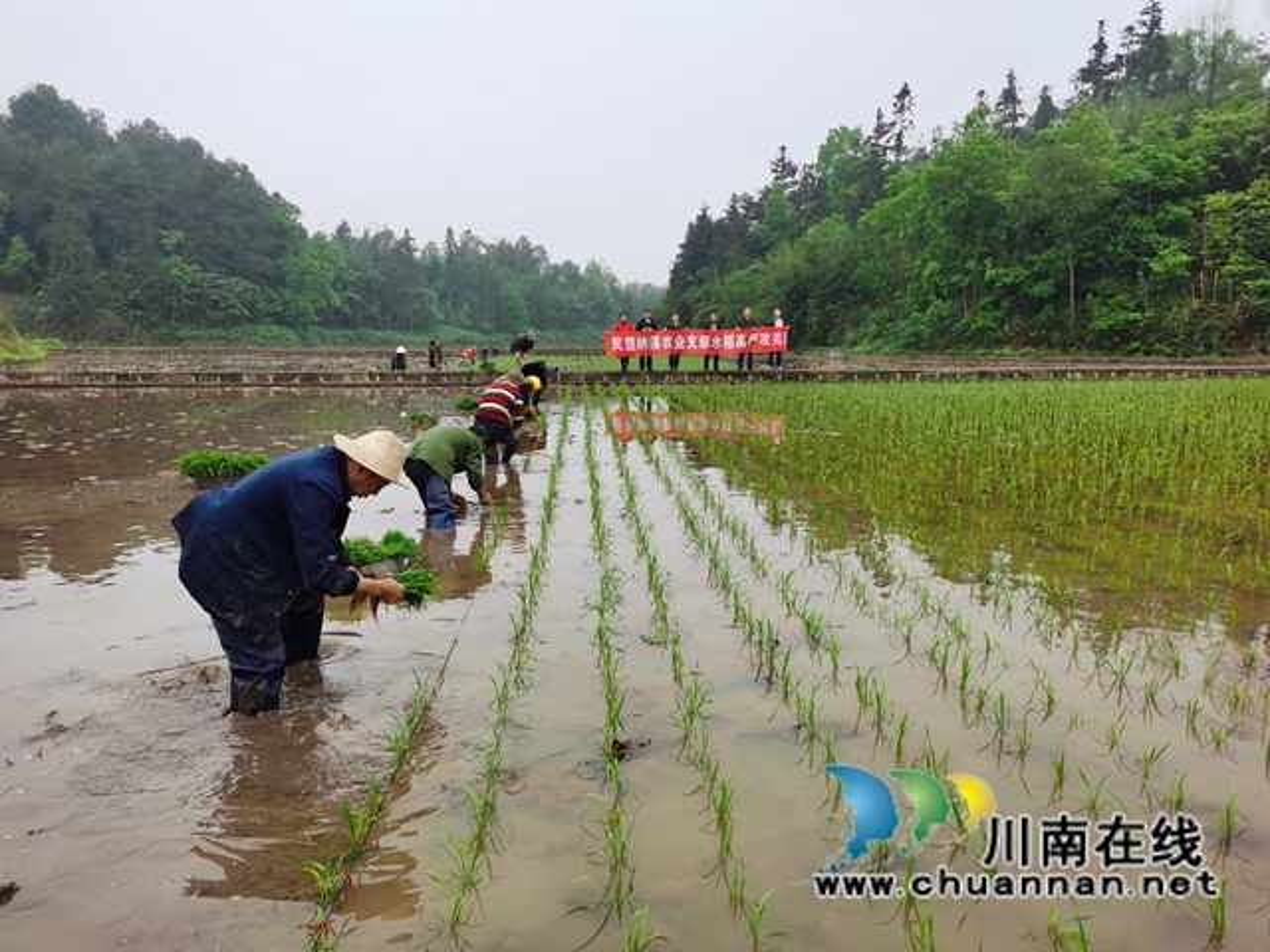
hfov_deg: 65.3
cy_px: 476
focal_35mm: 27
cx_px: 635
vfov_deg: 51.4
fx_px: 991
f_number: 1.8
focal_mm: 5.58
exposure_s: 1/753
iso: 50
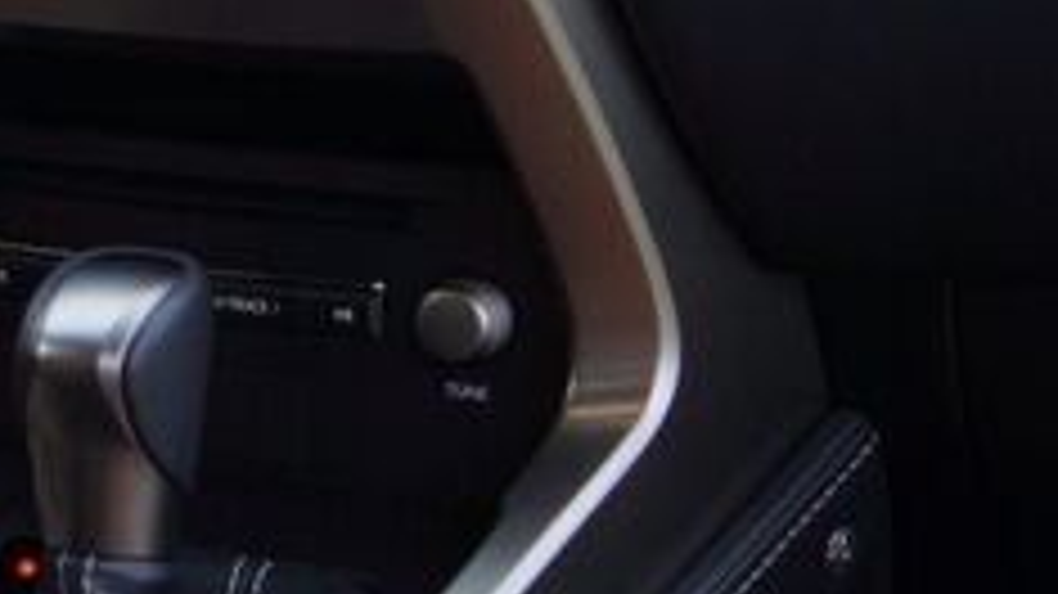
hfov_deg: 9.2
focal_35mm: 225
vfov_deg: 5.3
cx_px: -725
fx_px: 6314
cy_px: -513
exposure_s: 1/125
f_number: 1.8
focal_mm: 35
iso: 100
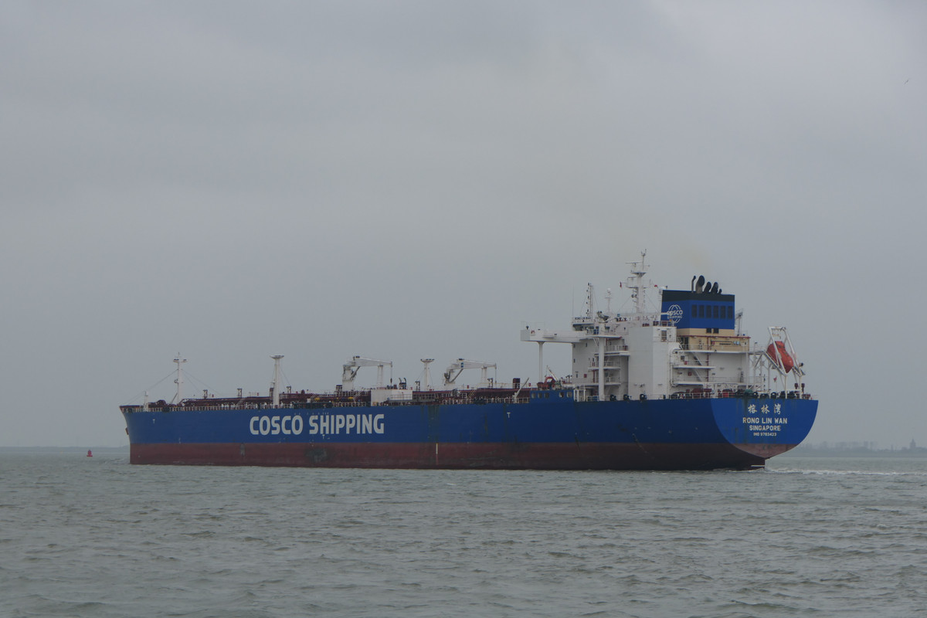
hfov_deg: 18.4
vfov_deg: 12.3
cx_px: 464
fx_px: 2858
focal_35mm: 111
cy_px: 309
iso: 125
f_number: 4.2
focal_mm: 40.7
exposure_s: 1/640
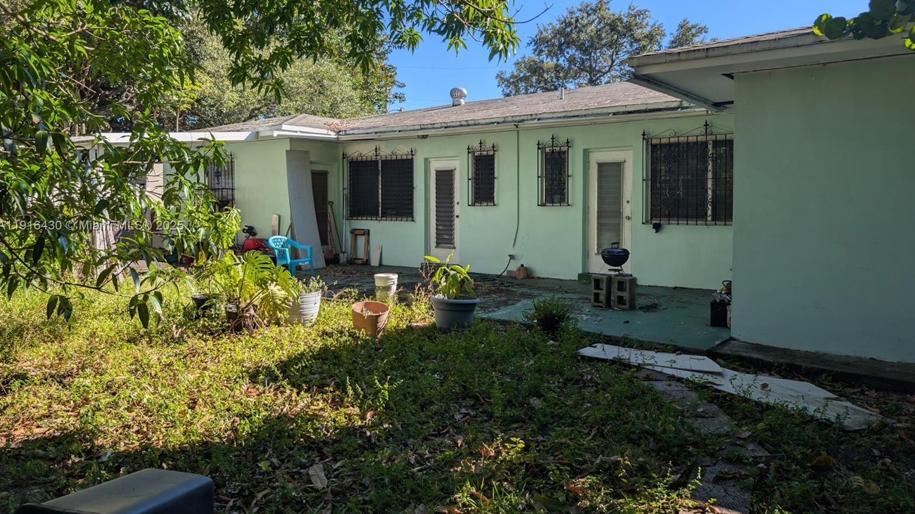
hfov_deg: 69.9
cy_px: 227
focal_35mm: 27
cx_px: 466
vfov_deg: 42.8
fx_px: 655
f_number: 1.68
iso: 21
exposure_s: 1/748
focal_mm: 6.9
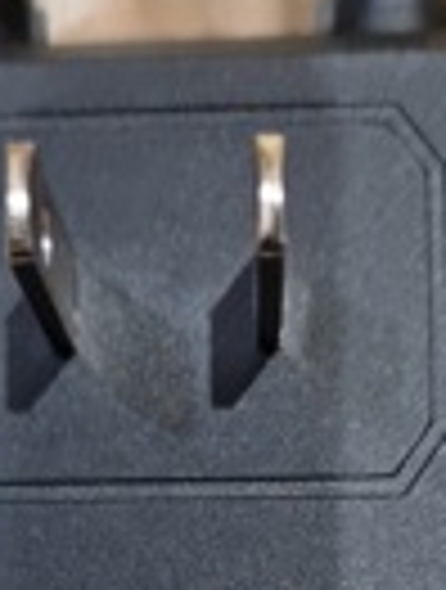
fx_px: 1197
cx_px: 180
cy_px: 685
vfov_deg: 25.3
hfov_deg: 21.1
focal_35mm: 70
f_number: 1.8
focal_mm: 5.4
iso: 640
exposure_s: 1/50
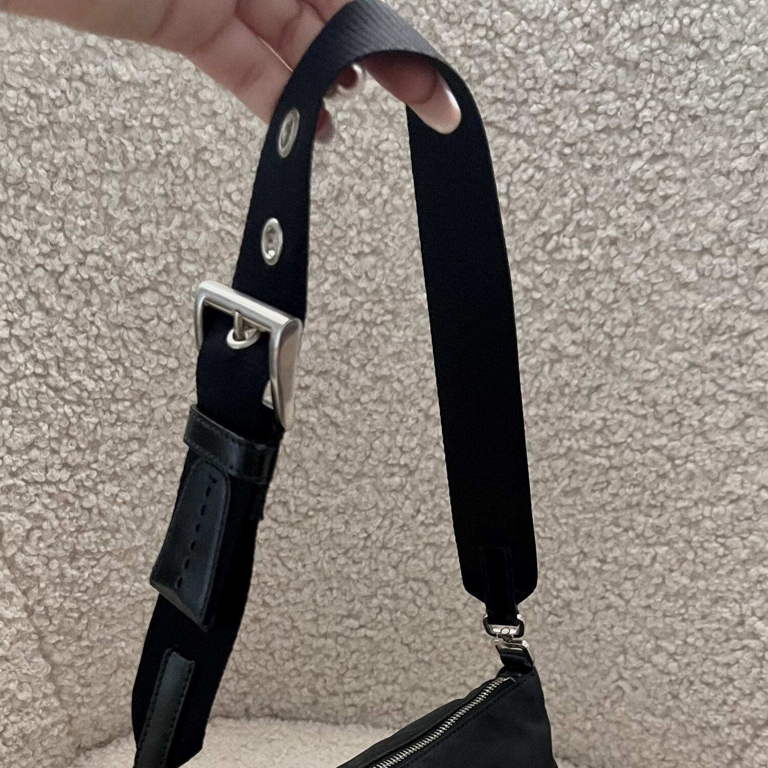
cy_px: 643
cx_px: 429
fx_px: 979
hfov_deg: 42.8
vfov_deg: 40.6
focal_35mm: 39
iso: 640
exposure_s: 1/40
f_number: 1.6
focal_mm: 5.1
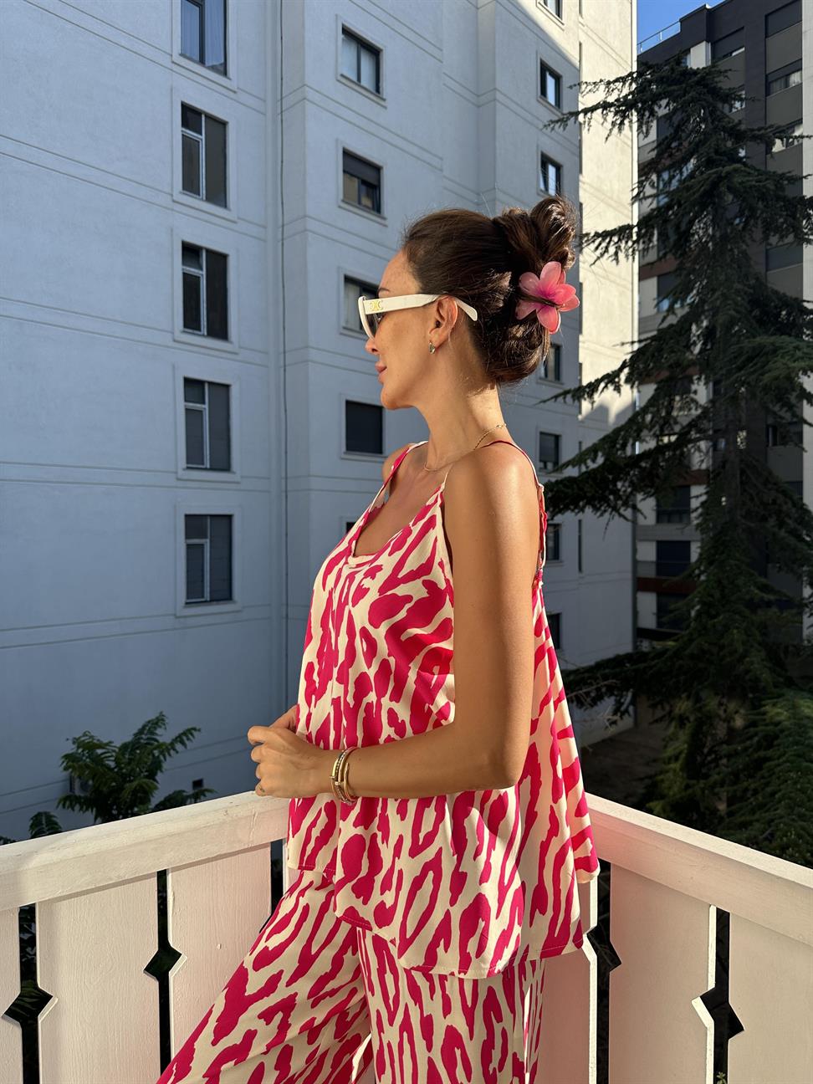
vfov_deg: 71.6
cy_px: 542
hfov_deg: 56.8
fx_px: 752
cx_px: 406
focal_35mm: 24
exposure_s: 1/2155
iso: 80
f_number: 1.78
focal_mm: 6.86
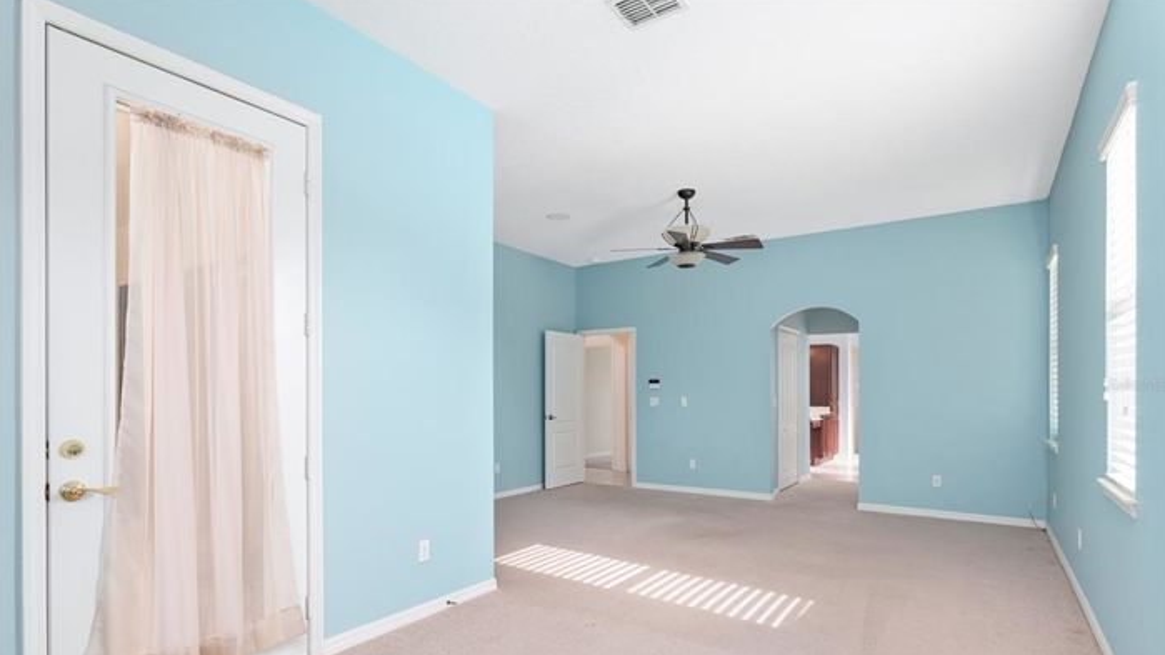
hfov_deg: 89.3
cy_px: 384
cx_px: 584
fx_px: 590
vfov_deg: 57.7
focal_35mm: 19
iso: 250
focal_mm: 18.1
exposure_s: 1/15
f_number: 7.1
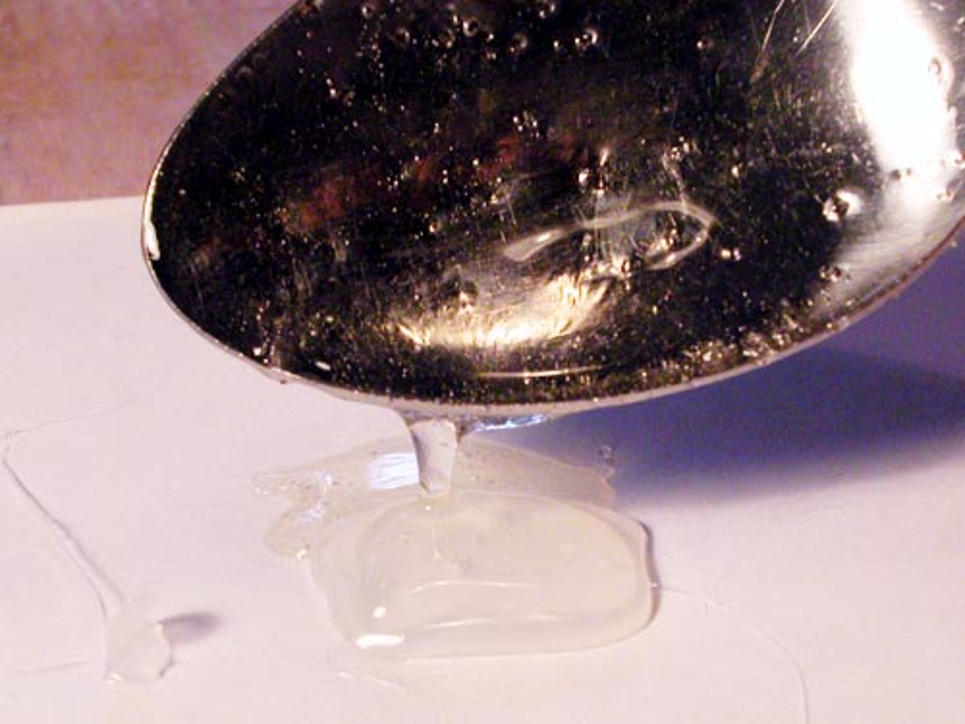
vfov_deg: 24.8
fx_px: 1645
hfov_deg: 32.7
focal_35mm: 59
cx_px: 482
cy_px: 362
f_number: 7.6
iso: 400
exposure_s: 1/60
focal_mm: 14.9
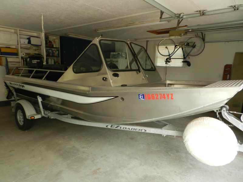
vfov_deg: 58.9
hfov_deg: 73.9
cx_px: 122
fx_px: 161
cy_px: 91
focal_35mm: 23
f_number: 3.4
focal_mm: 4
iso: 160
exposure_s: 1/100
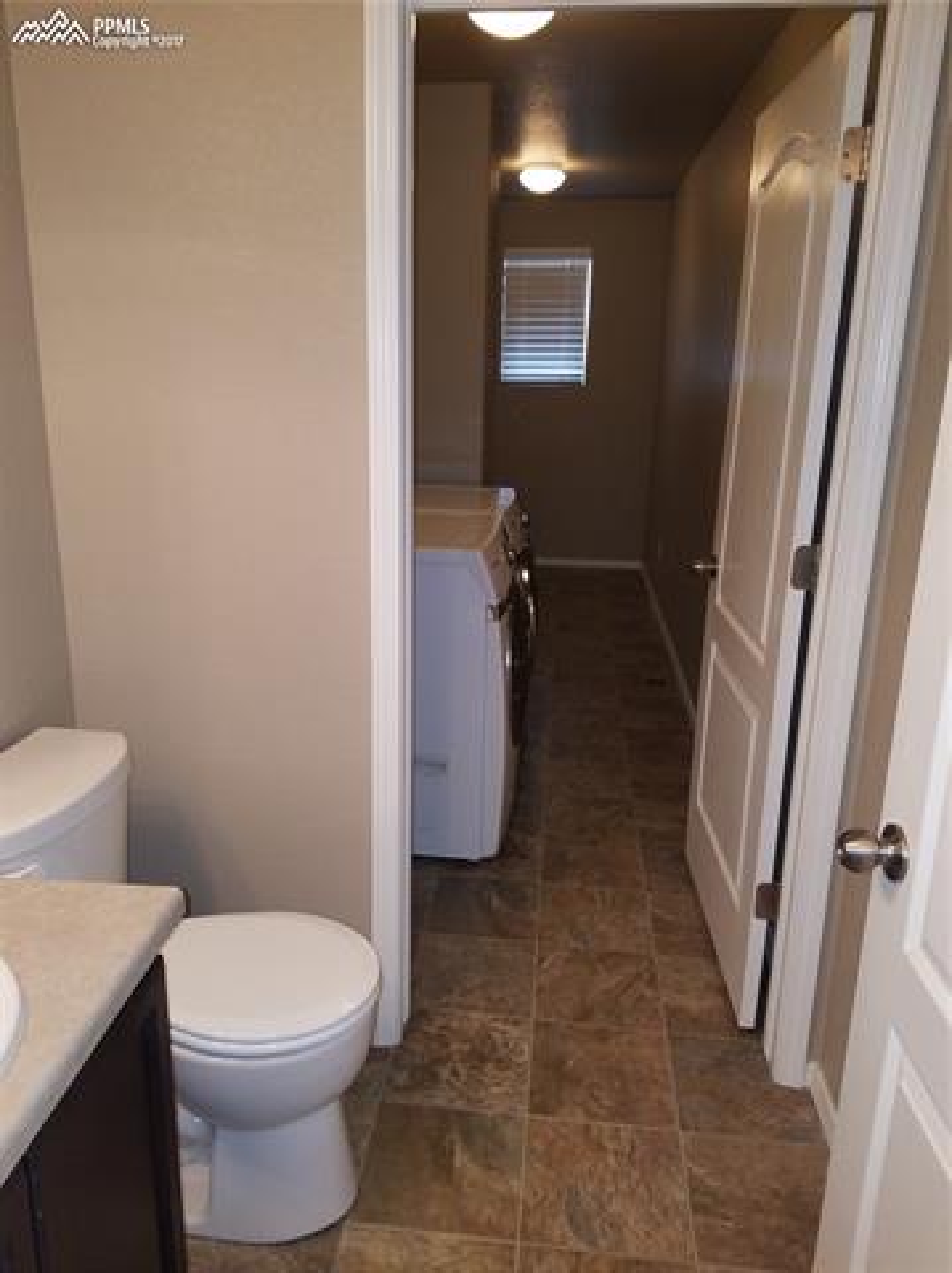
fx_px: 955
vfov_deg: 67.4
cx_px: 476
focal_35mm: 26
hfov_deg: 53.0
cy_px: 636
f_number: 1.7
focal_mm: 4.2
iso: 80
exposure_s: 1/24
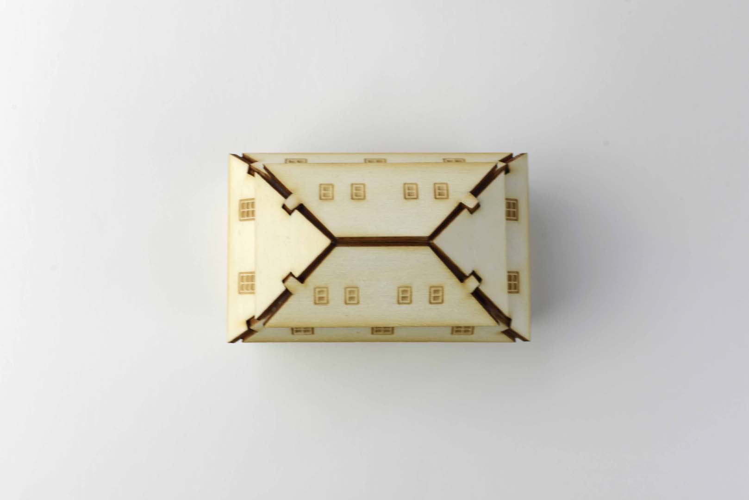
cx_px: 374
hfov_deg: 39.6
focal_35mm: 50
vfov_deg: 27.0
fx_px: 1041
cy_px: 250
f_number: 8
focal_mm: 50
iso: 180
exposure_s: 1/60
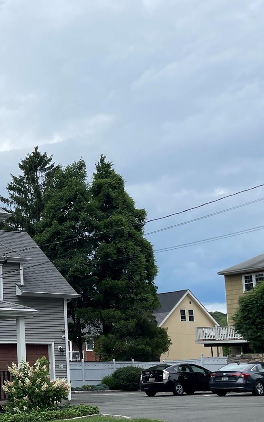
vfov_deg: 37.2
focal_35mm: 54
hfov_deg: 21.6
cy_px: 273
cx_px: -79
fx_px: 622
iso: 32
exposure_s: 1/2747
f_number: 1.6
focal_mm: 4.2
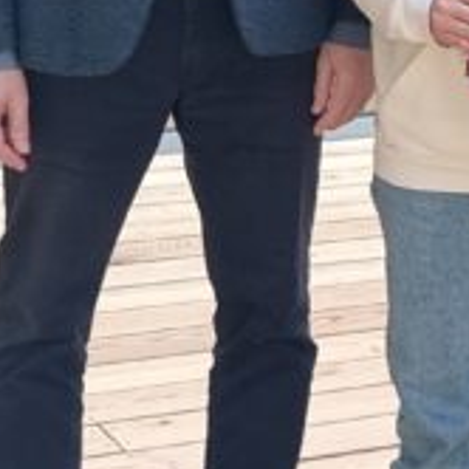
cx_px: 848
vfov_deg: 16.9
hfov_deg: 15.0
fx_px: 1548
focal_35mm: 101
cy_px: 14
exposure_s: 1/33
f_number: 1.8
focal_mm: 5.4
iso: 92
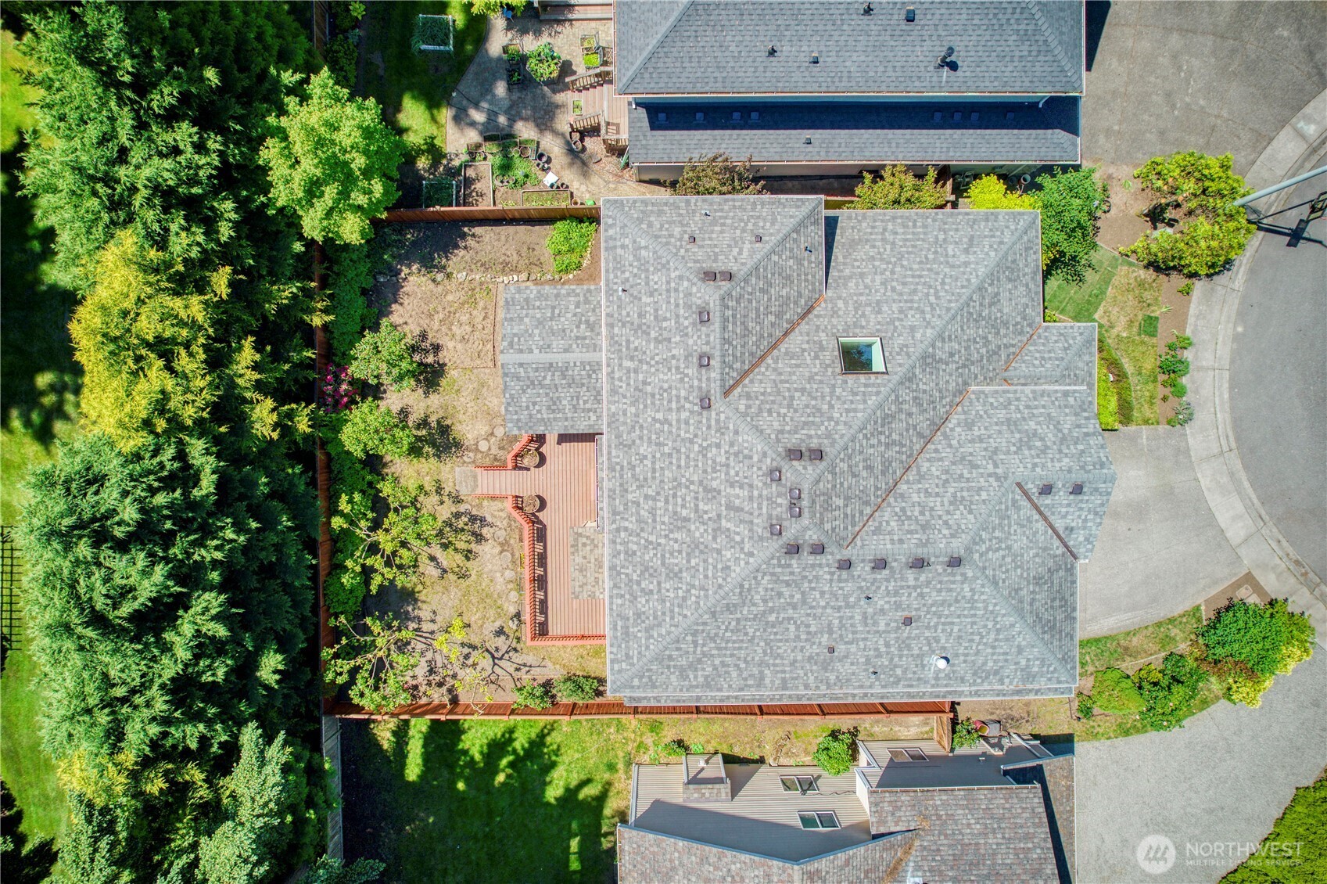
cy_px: 442
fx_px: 811
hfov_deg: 78.6
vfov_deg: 57.2
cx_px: 664
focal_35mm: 22
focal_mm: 8.38
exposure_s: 1/320
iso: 100
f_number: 2.8
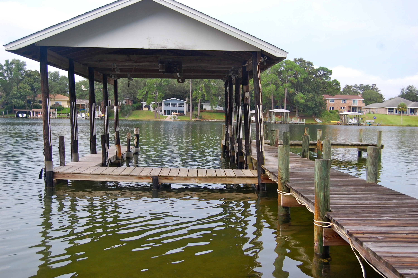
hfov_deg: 46.4
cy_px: 139
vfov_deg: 31.8
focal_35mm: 42
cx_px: 209
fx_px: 487
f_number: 5.6
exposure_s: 1/125
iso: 250
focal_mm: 28
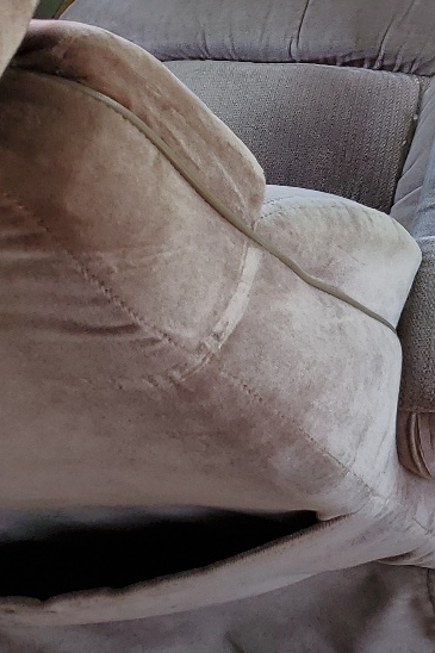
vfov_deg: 24.9
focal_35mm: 79
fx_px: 1433
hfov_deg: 14.6
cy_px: 70
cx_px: 835
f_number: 1.5
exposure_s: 1/303
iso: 50
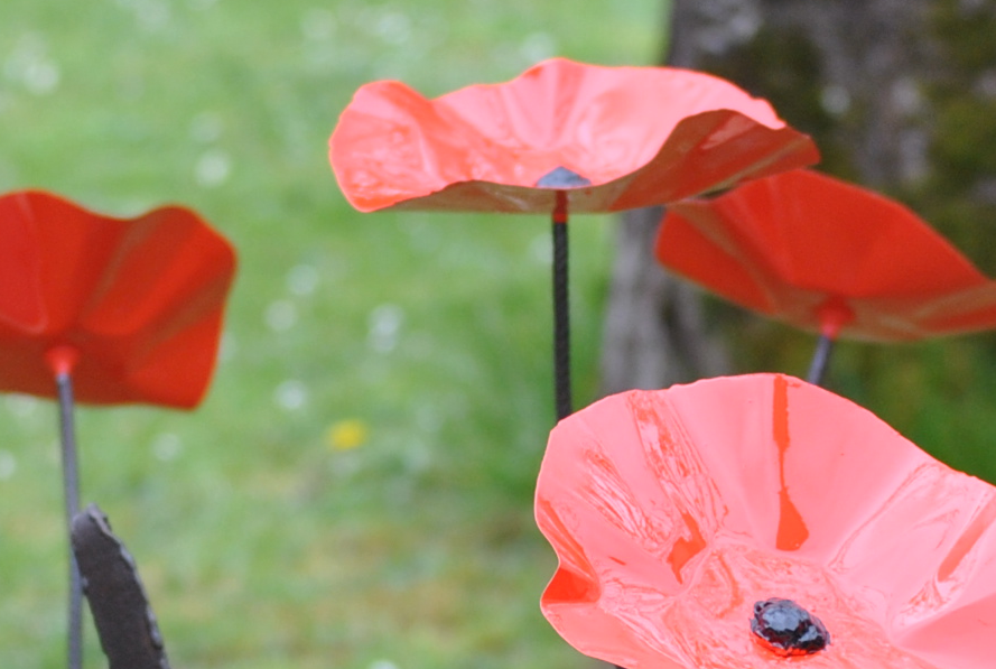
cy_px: 705
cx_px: 398
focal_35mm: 269
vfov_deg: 5.1
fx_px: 7448
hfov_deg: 7.6
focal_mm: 55
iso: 200
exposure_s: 1/80
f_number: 4.5
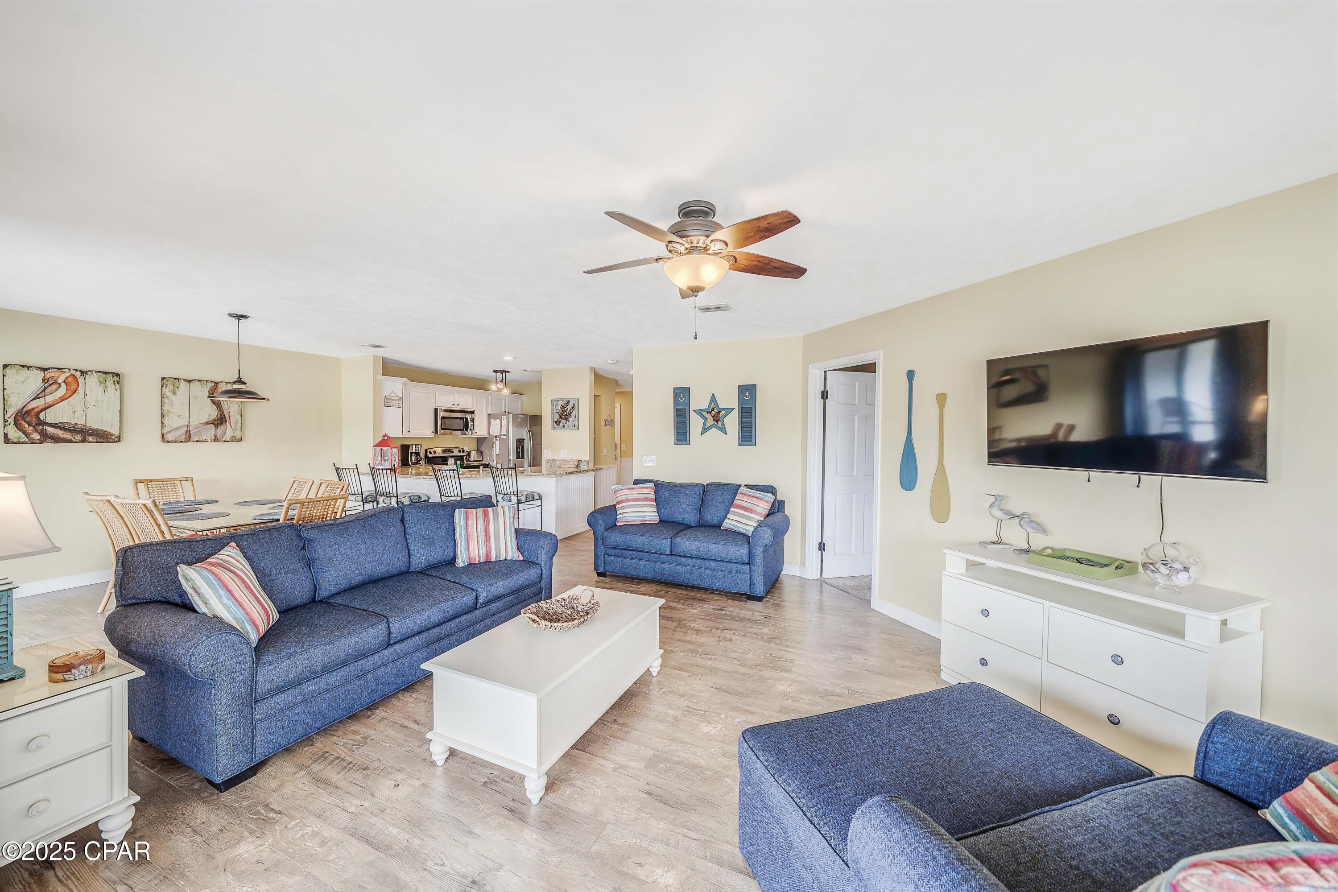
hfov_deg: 112.6
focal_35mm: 12
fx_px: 446
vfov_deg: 90.0
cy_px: 446
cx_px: 669
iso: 100
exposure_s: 1/10
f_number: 5.6
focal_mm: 12
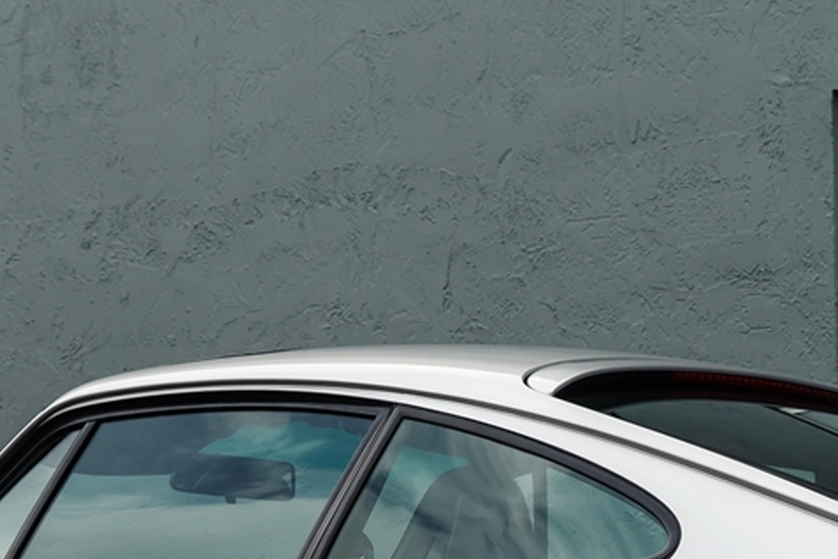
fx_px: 3282
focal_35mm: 141
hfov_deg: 14.6
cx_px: 397
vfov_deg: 9.7
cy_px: 541
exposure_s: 1/400
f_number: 6.3
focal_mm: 35
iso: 200
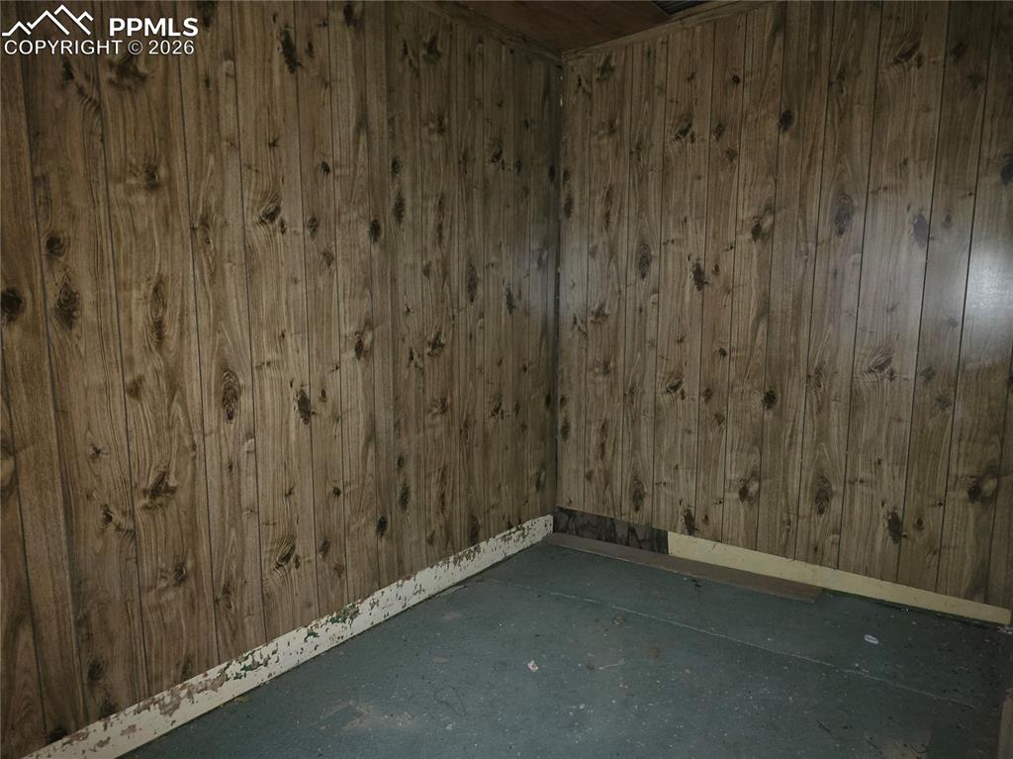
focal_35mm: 23
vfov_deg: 58.8
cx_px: 506
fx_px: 673
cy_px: 380
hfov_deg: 74.0
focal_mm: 6.3
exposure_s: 1/12
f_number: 1.7
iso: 500
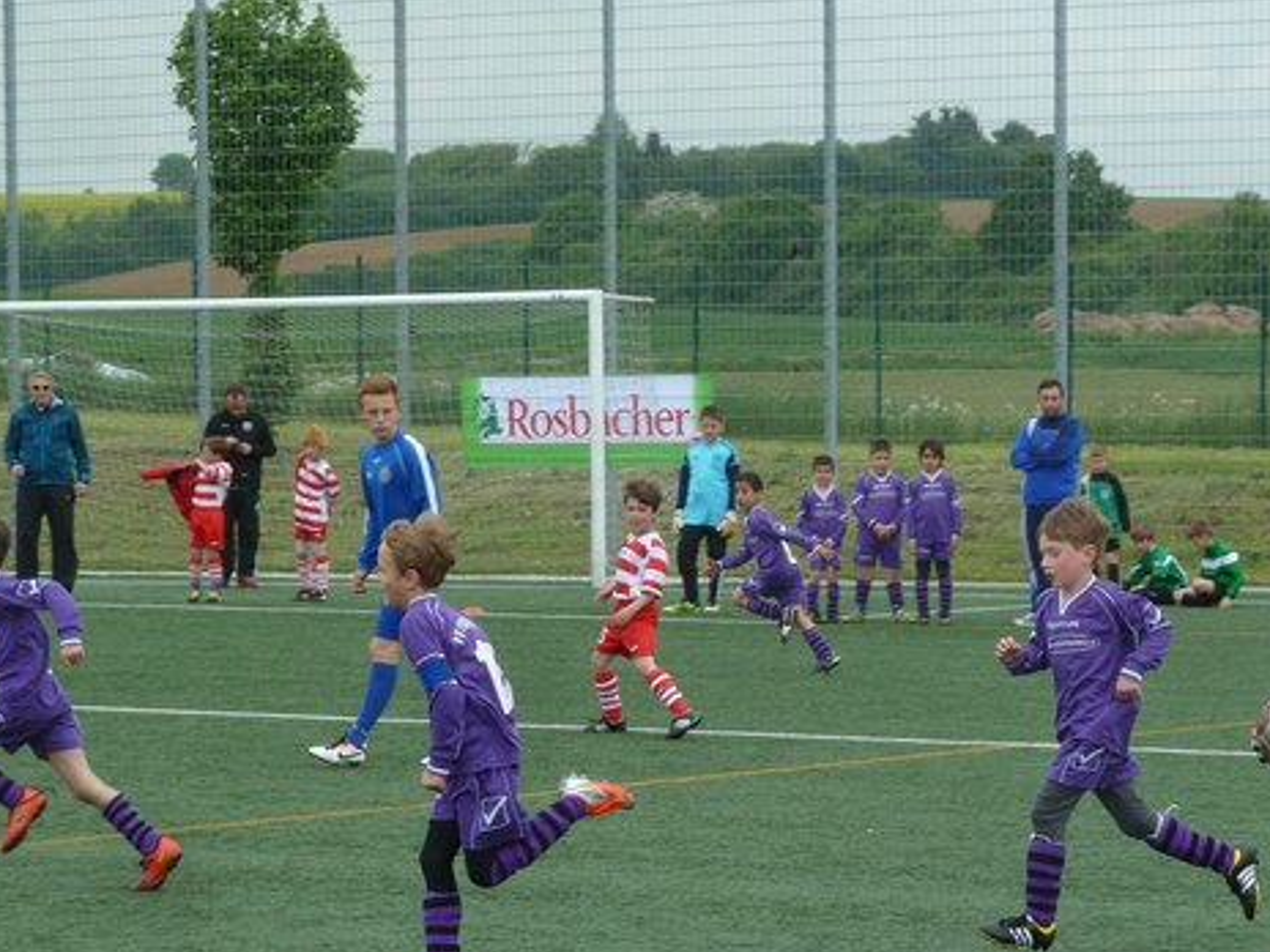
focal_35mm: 157
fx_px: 5760
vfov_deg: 9.5
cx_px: 922
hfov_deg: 12.6
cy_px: 576
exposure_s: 1/400
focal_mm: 17
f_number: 4.3
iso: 160
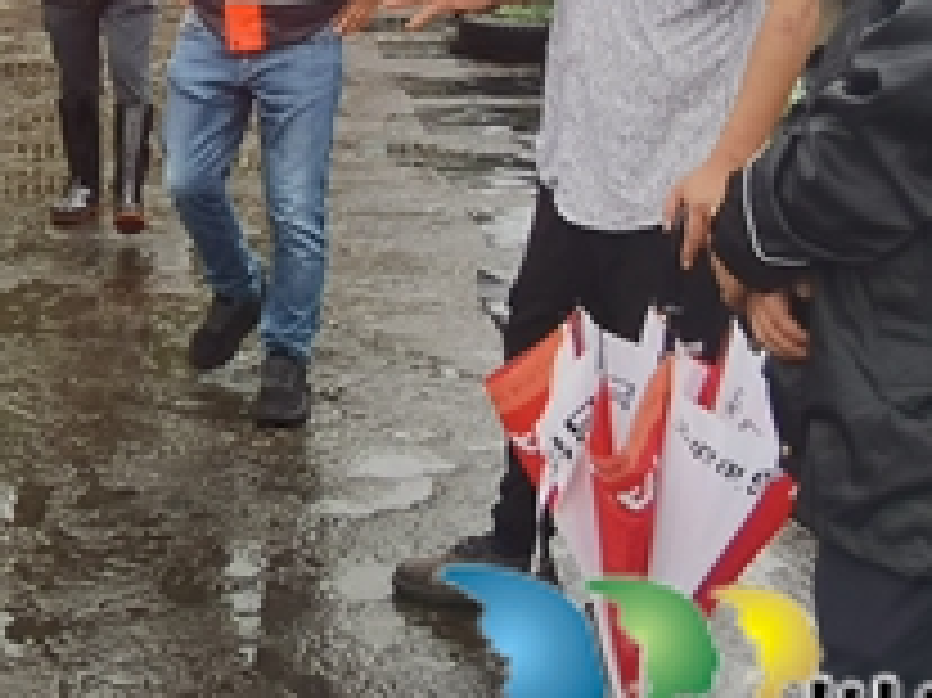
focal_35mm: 68
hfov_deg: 26.8
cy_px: -77
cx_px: -36
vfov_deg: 20.5
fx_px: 1830
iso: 50
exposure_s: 1/107
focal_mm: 2.26
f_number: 2.2
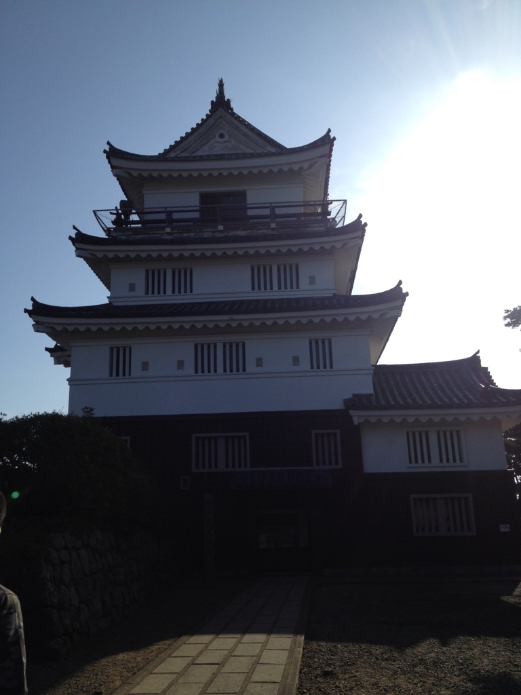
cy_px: 348
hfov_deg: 40.7
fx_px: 702
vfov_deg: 52.6
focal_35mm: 35
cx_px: 260
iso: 50
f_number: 2.4
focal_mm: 4.28
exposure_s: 1/3067
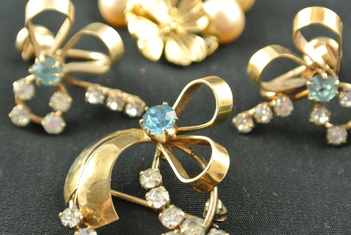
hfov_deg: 21.4
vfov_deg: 14.4
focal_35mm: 95
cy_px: 143
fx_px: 927
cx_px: 172
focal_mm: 25.9
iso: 800
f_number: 5.3
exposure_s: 1/30
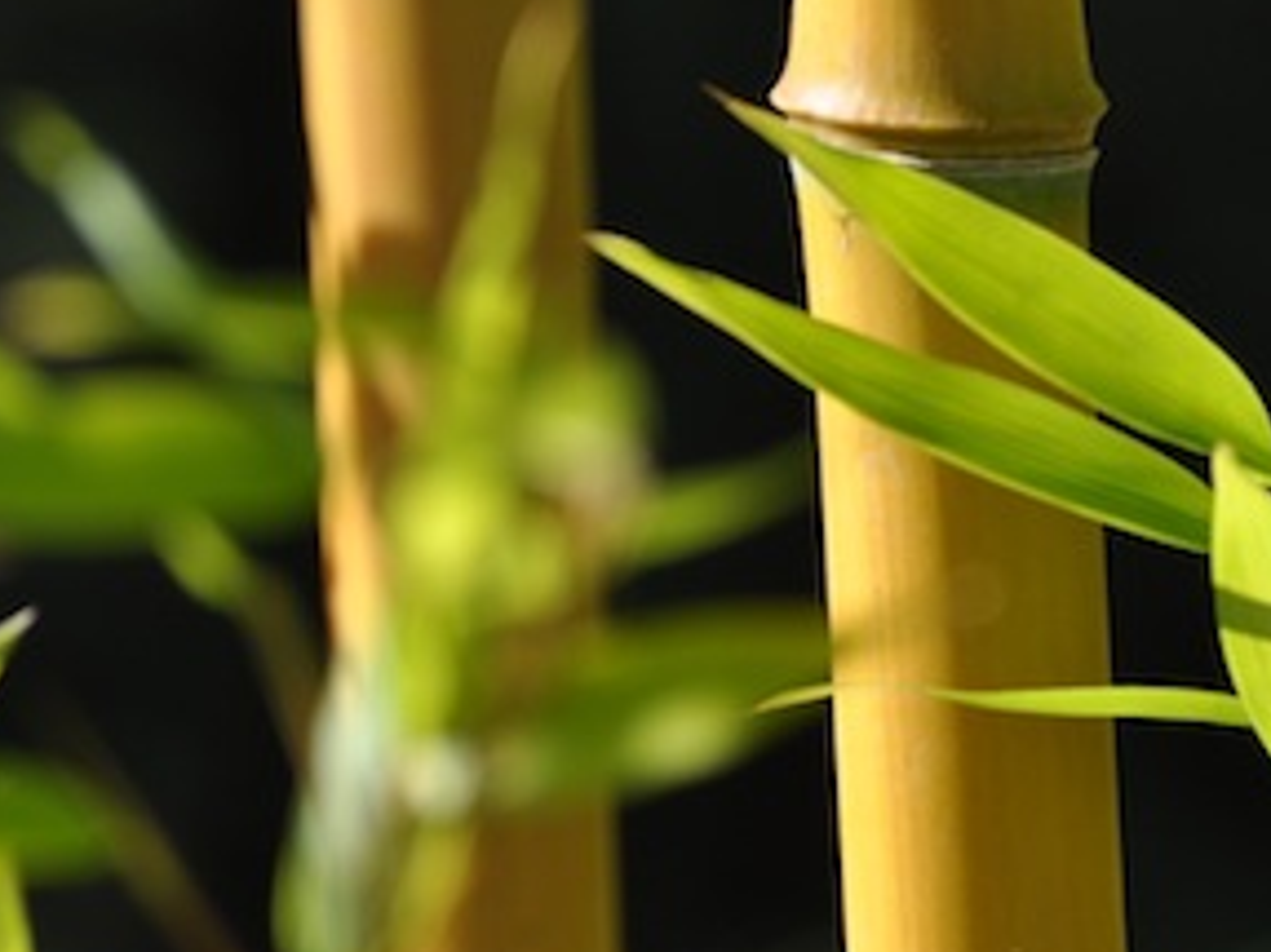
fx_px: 20480
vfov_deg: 2.7
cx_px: 919
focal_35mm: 558
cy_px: 277
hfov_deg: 3.6
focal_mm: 200
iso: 200
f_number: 8
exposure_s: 1/250
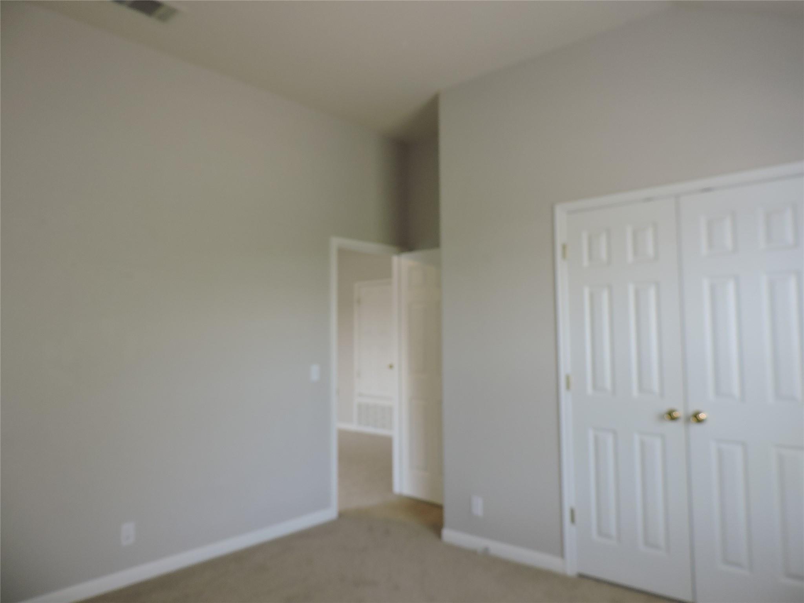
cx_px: 402
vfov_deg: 56.8
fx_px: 557
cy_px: 302
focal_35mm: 24
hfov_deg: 71.6
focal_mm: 4.3
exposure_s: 1/40
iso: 180
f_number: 3
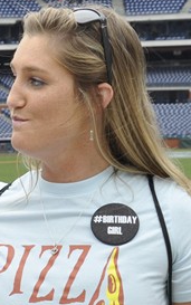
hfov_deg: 6.8
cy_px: 286
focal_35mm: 190
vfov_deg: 10.9
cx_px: -125
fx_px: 1580
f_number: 10
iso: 400
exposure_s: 1/100
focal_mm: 34
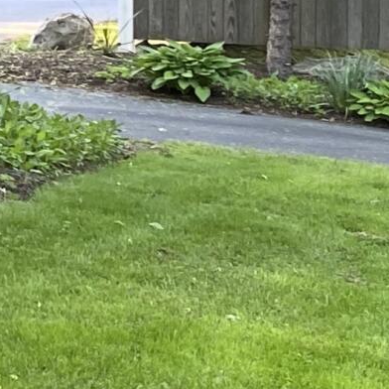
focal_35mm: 176
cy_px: -97
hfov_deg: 9.5
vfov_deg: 9.8
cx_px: -263
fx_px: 2238
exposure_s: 1/122
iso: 100
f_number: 1.8
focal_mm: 4.25
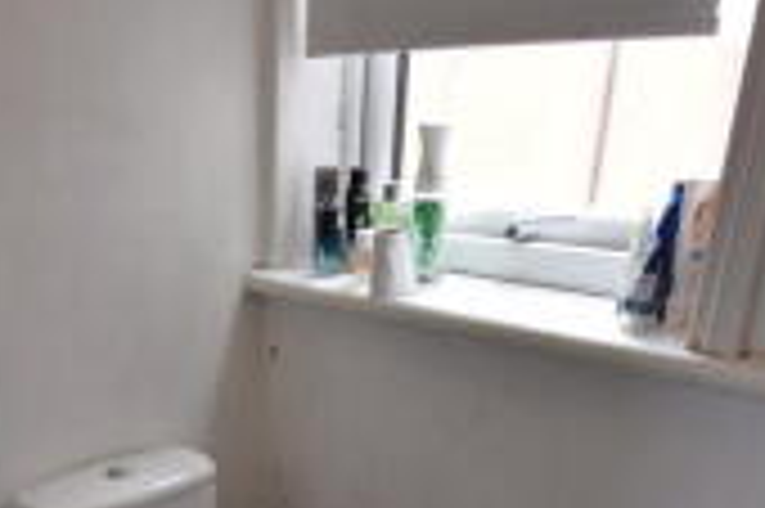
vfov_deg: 28.2
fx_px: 892
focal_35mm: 42
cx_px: 171
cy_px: 591
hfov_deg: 44.5
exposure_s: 1/60
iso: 400
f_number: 4
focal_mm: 10
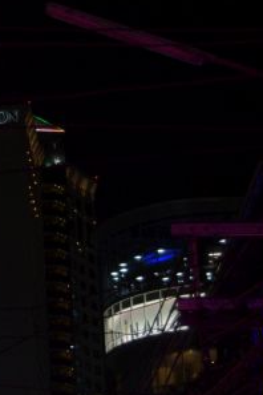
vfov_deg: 11.7
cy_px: 176
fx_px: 1929
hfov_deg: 7.6
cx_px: -161
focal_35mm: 176
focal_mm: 34
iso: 400
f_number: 4.5
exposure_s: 1/60
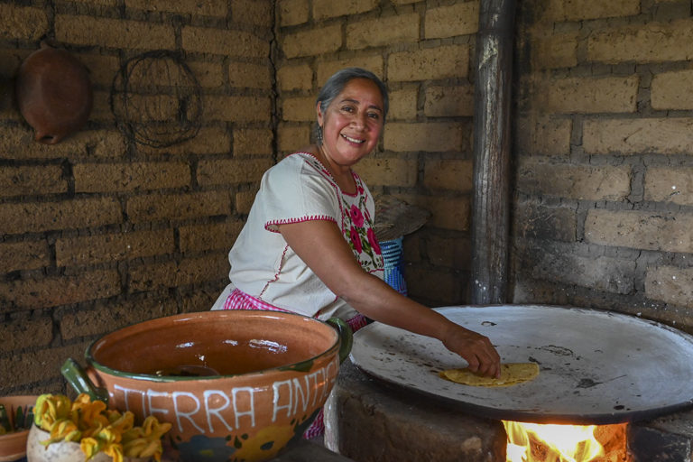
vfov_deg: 36.9
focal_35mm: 36
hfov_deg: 53.1
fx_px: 693
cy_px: 231
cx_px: 346
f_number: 4
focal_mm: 24
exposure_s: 1/60
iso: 2500
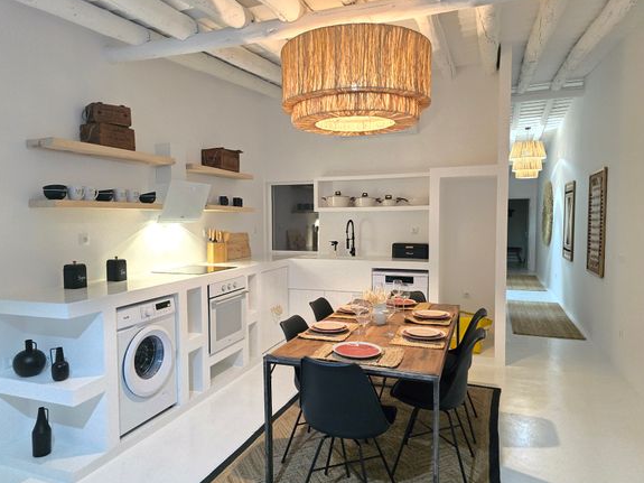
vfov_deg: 56.8
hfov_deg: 71.6
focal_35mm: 24
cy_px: 242
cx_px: 310
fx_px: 446
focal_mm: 6.3
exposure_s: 1/100
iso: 2500
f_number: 1.7
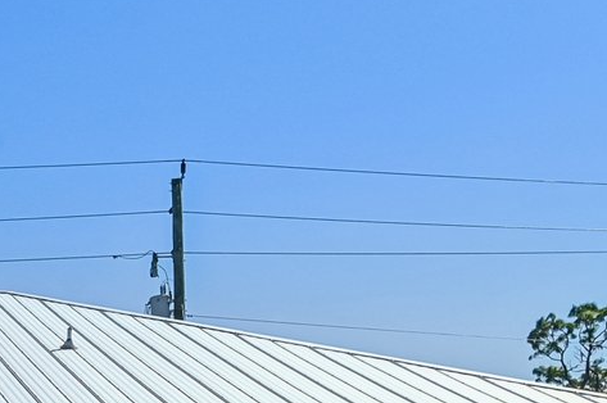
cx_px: -253
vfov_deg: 16.3
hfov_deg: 22.3
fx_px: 1313
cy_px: 548
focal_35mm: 78
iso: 400
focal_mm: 18
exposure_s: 1/2000
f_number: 8
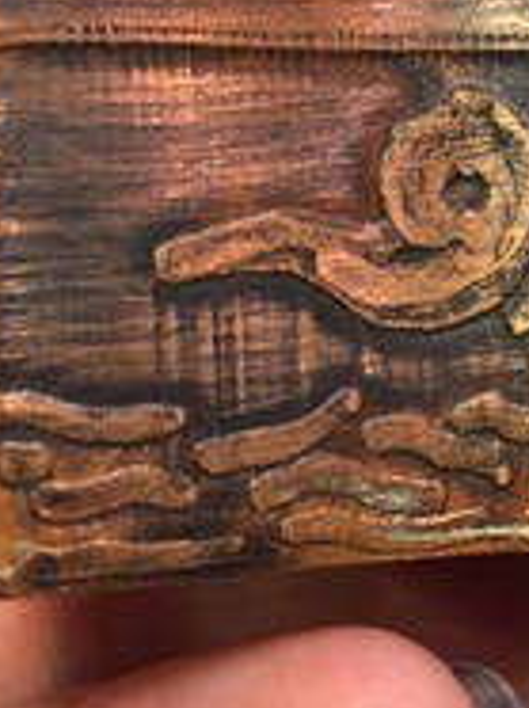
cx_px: 468
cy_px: 251
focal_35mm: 75
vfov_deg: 25.9
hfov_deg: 19.3
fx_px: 1532
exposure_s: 1/30
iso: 80
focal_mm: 4.15
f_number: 2.2
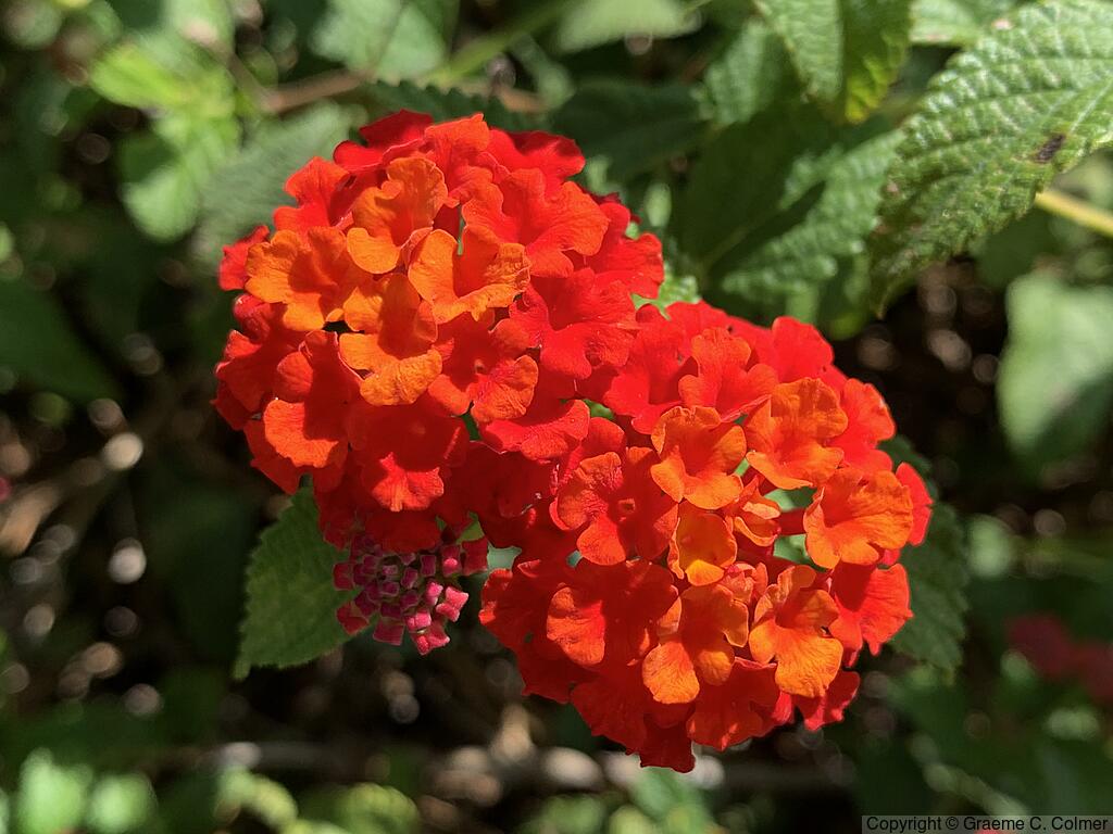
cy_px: 417
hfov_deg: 67.3
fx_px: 836
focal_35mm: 26
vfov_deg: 53.1
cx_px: 556
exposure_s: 1/664
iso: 25
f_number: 1.8
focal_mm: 4.25
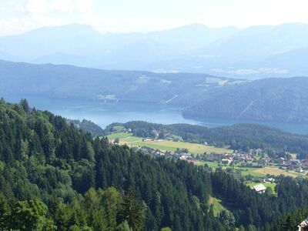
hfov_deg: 29.4
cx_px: 154
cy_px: 116
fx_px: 587
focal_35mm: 66
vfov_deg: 22.3
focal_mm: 10.9
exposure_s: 1/80
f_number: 7.7
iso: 80
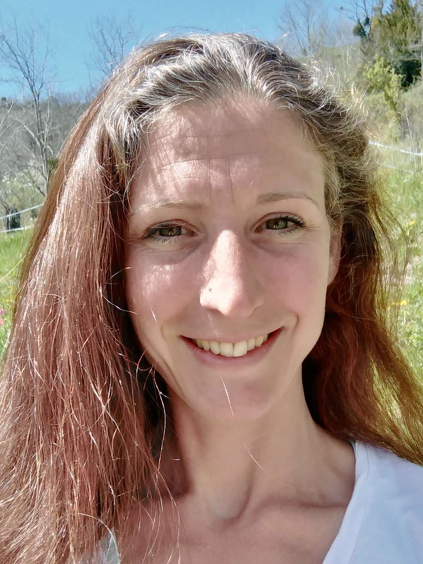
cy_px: 282
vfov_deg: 67.3
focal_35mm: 26
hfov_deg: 53.1
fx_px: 424
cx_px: 212
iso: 100
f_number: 2
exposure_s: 1/387
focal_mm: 3.01
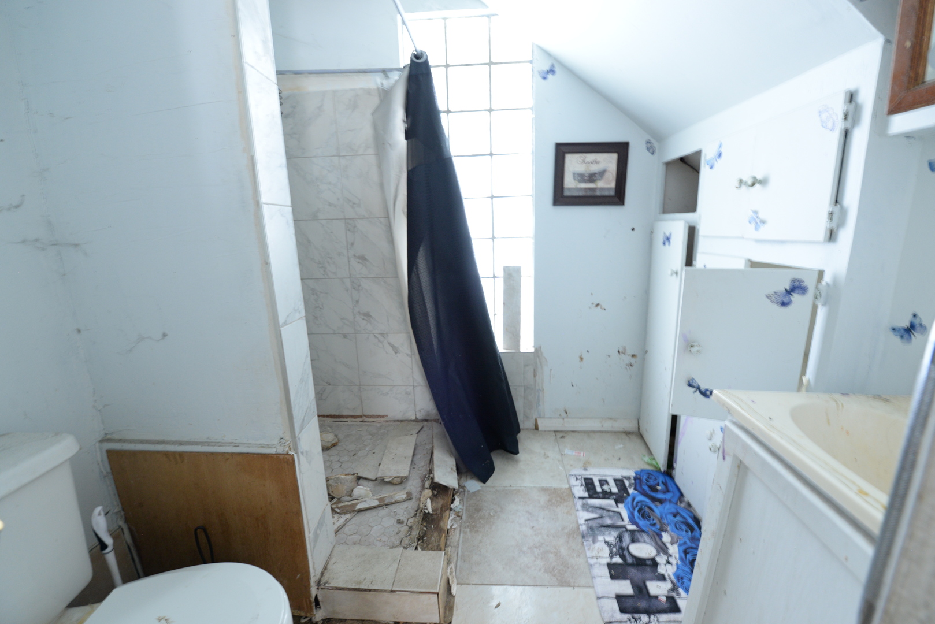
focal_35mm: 14
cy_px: 312
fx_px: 364
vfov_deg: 81.3
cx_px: 468
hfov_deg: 104.2
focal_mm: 14
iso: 1250
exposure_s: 1/6
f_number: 5.6
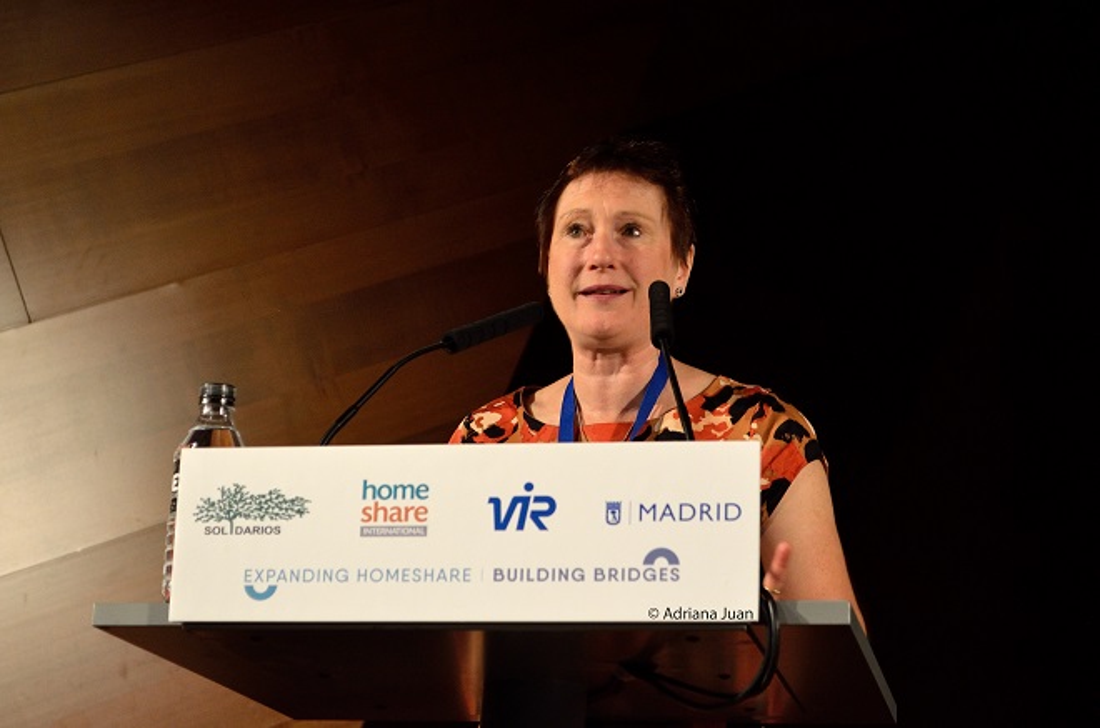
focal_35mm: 82
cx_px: 550
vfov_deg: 16.5
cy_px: 364
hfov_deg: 24.7
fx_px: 2515
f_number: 5.6
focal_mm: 55
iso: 1250
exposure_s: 1/60
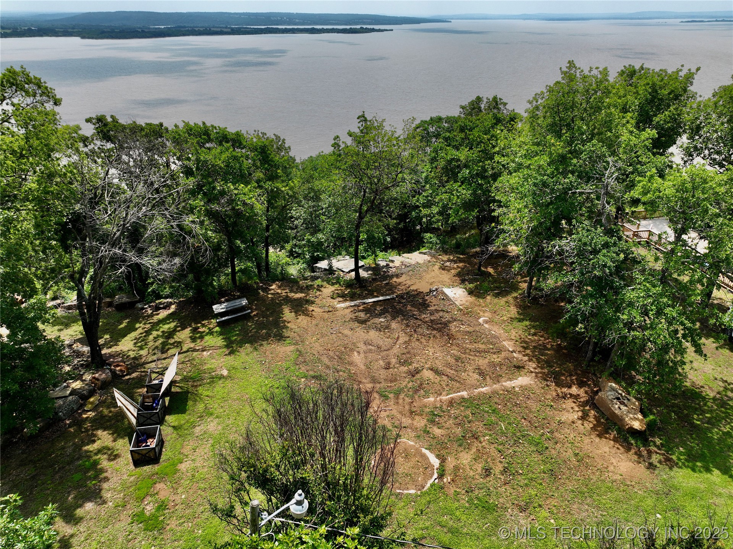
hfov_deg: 71.6
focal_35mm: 24
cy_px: 274
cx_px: 366
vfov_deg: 56.8
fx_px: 508
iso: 120
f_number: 2.8
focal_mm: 12.29
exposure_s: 1/1600
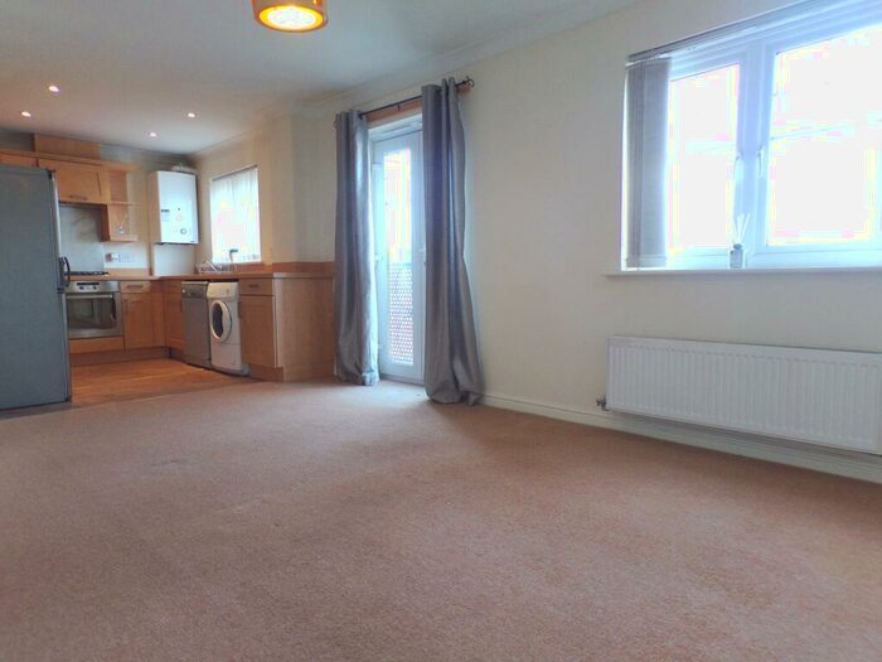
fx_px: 612
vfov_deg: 56.8
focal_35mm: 24
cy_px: 331
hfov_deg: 71.6
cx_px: 441
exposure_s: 1/34
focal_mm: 4.3
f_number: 3
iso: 130
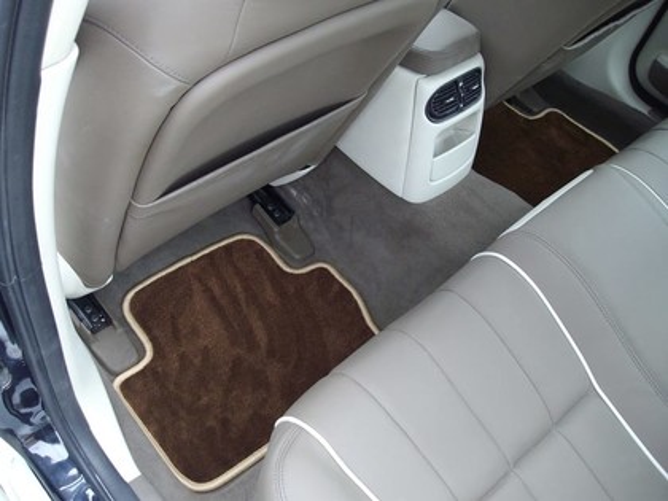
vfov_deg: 39.7
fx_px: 695
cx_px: 334
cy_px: 250
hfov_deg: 51.4
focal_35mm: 36
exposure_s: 1/100
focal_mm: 6
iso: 160
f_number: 2.7
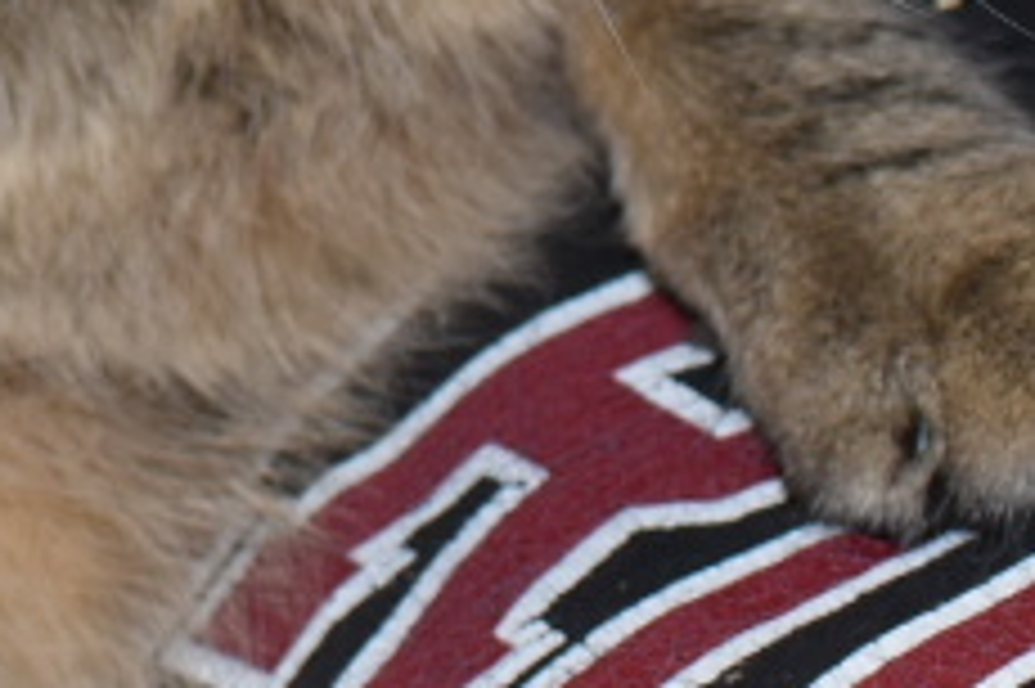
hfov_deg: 10.5
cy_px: -324
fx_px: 5458
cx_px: -486
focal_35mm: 190
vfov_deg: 7.1
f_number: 5.6
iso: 200
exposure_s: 1/30
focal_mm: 18
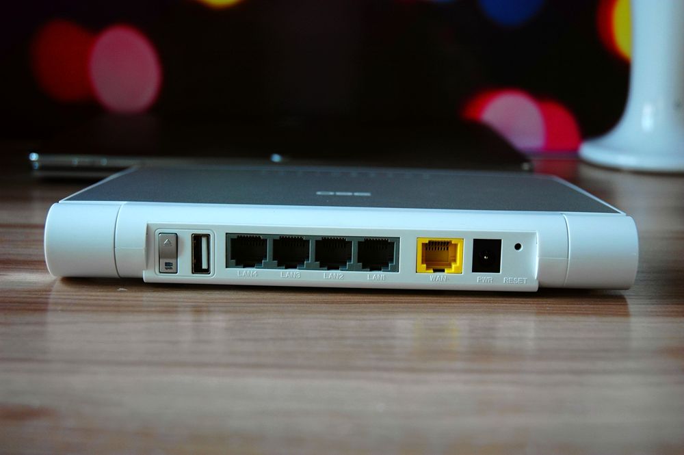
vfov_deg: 22.6
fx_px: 1139
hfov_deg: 33.4
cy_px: 228
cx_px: 342
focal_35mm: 60
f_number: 4.5
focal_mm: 40
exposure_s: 1/30
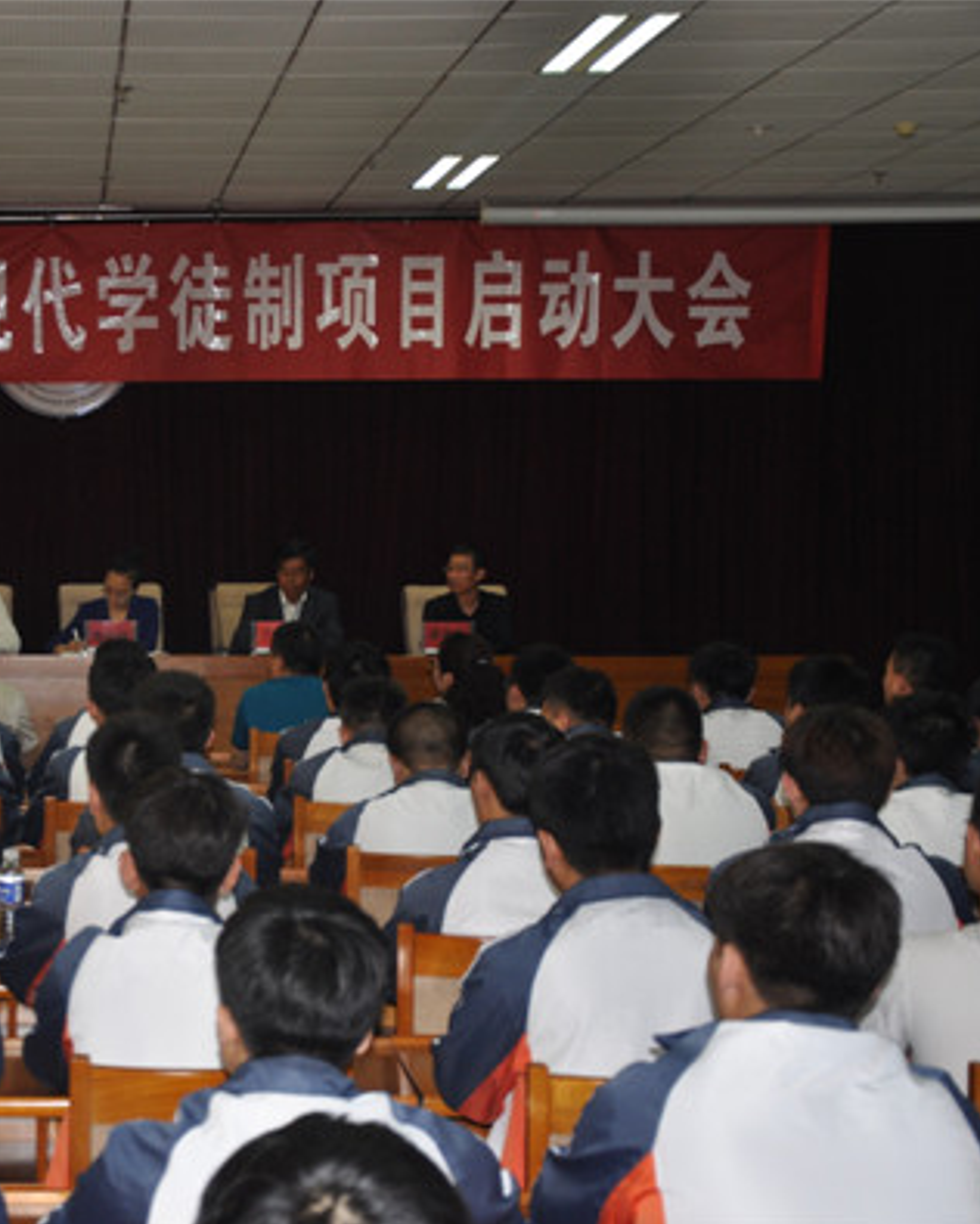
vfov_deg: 25.5
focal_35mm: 75
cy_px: 614
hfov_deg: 20.1
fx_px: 2709
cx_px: 87
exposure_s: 1/60
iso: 400
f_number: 4.5
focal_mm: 35
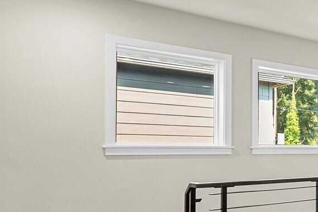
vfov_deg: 30.8
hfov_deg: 32.4
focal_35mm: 42
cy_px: 181
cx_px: 430
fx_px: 371
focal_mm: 14
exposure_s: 1/30
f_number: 7.1
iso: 1000
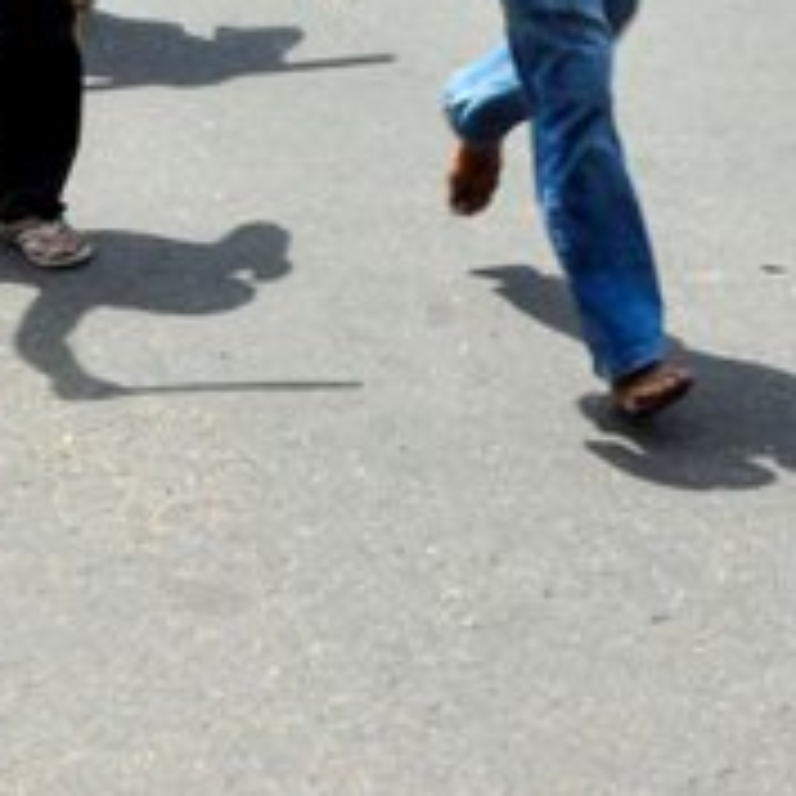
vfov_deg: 12.1
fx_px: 3590
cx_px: 652
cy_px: -340
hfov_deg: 12.6
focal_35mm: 138
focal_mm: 24
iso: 250
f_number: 10
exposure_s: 1/160
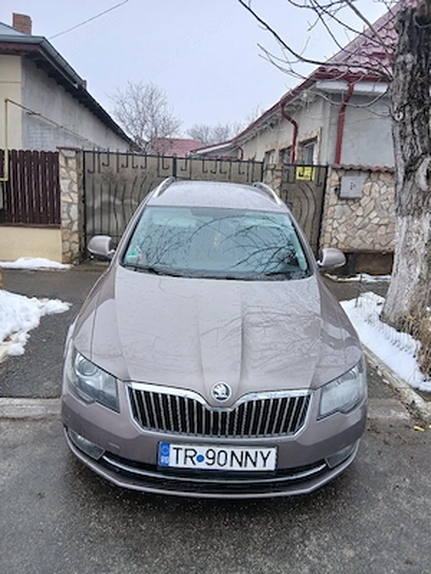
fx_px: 432
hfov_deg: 53.1
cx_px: 216
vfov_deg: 67.3
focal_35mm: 26
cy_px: 287
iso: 20
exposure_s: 1/145
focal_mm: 3.98
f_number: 1.8
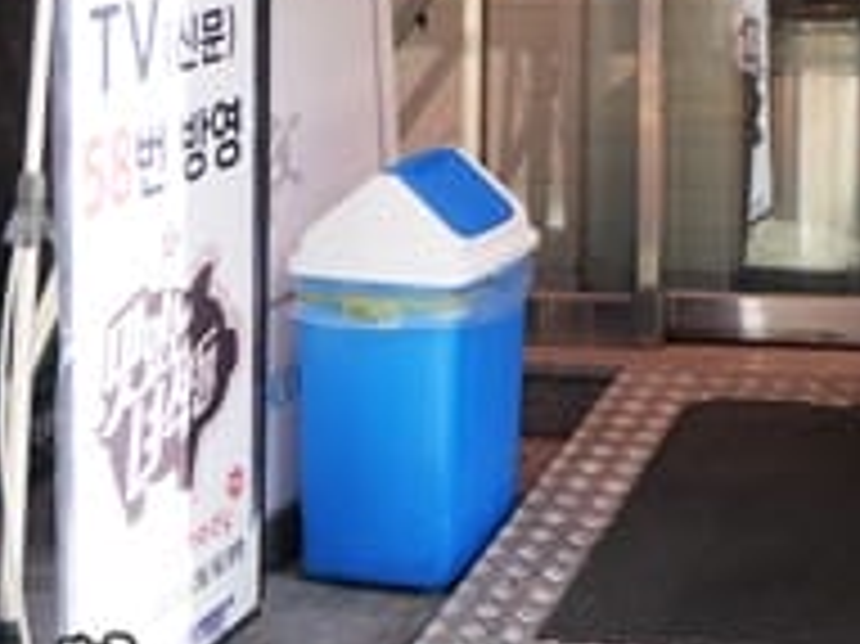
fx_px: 2086
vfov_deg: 15.8
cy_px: -383
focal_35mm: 84
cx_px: 1159
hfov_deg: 20.9
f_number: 4.5
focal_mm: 12
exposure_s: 1/200
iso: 200
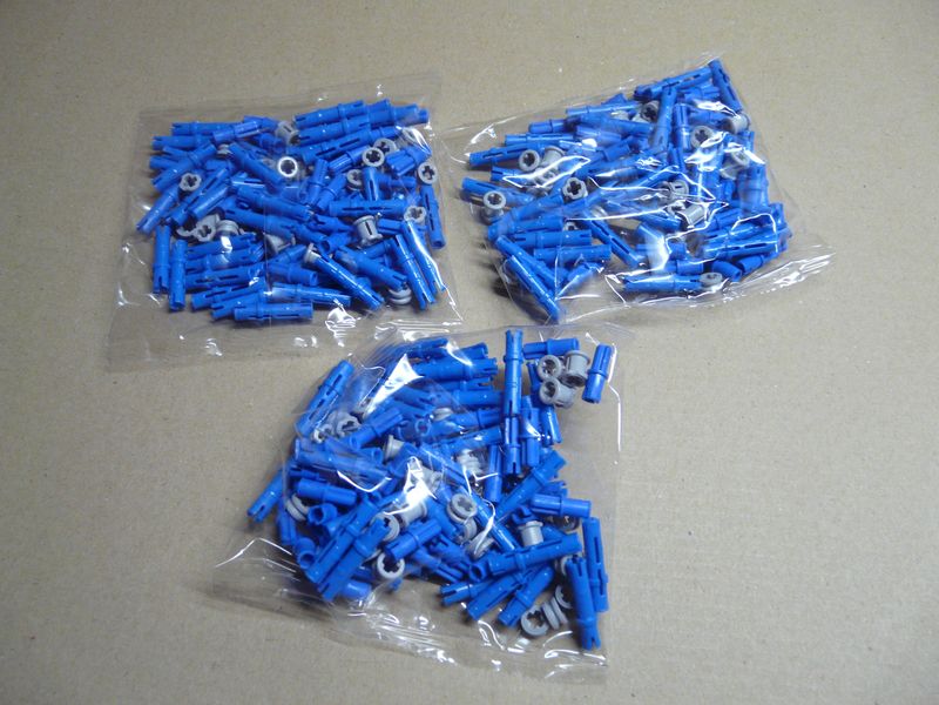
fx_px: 760
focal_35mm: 28
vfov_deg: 49.7
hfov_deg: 63.4
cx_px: 470
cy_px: 352
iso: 200
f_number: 2.8
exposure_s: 1/25
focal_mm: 4.6
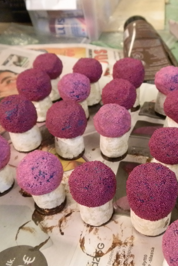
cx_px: 124
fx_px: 289
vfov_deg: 49.6
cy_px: 133
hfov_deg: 33.8
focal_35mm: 39
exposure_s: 1/25
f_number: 3.1
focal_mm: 5
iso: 400
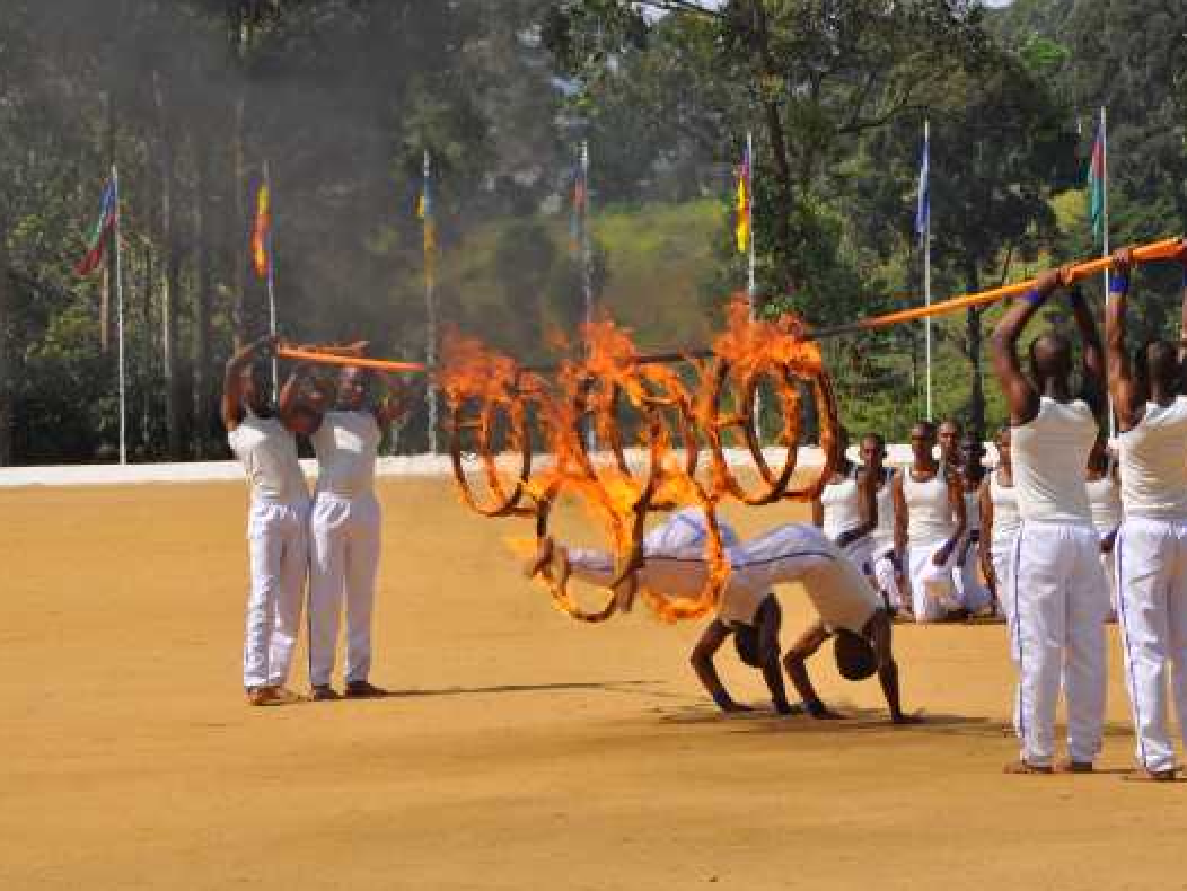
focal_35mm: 140
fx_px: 4787
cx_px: 668
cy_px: 447
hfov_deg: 14.1
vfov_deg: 10.6
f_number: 18
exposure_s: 1/160
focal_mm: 85
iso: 200
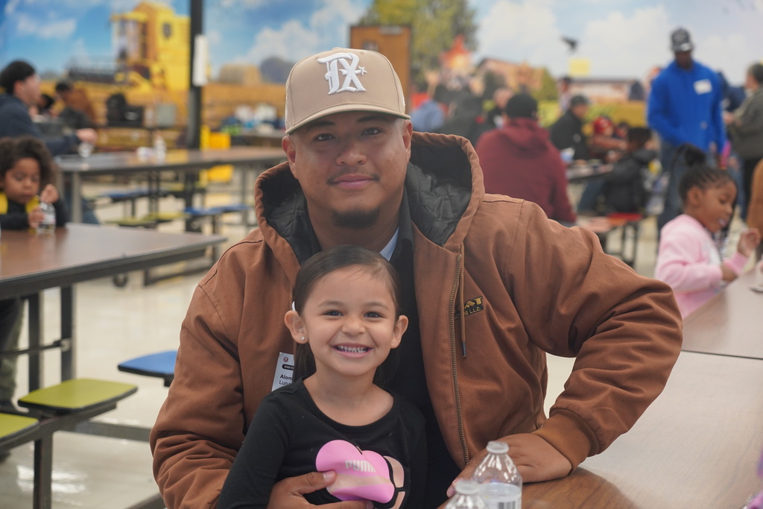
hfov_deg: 32.4
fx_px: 1314
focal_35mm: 62
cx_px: 382
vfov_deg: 21.9
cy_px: 254
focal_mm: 62
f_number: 4
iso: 1600
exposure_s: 1/160
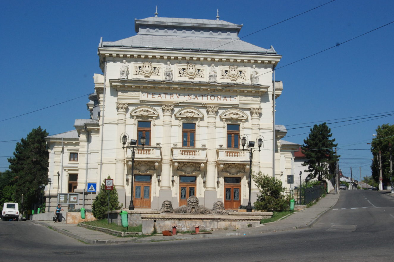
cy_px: 130
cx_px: 200
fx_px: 635
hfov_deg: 34.5
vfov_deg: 23.4
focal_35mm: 58
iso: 500
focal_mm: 38
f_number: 14
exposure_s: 1/800
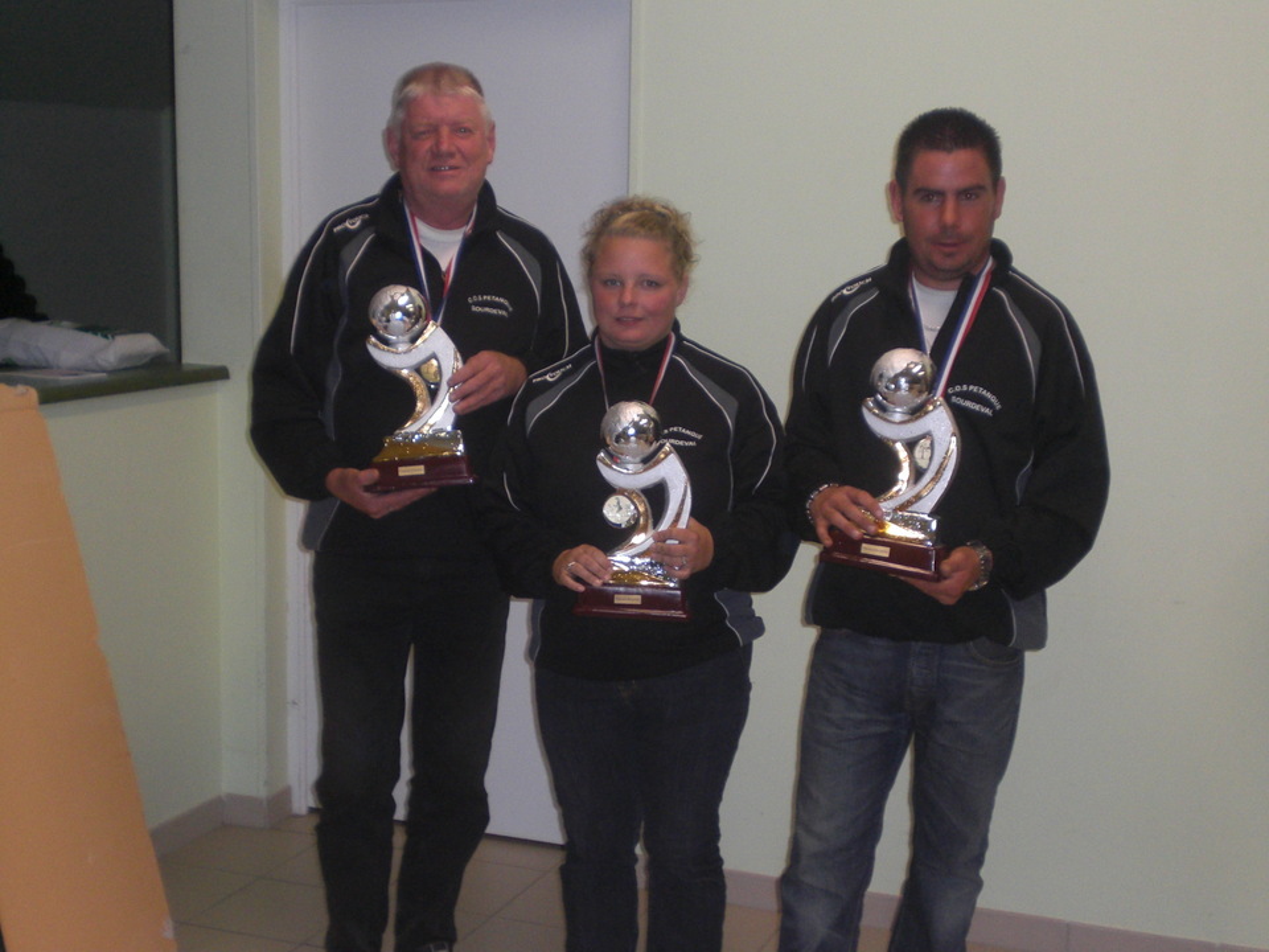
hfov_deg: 37.5
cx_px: 634
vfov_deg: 28.6
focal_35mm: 51
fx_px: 1870
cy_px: 476
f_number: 3.6
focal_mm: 8.44
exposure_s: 1/60
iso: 200
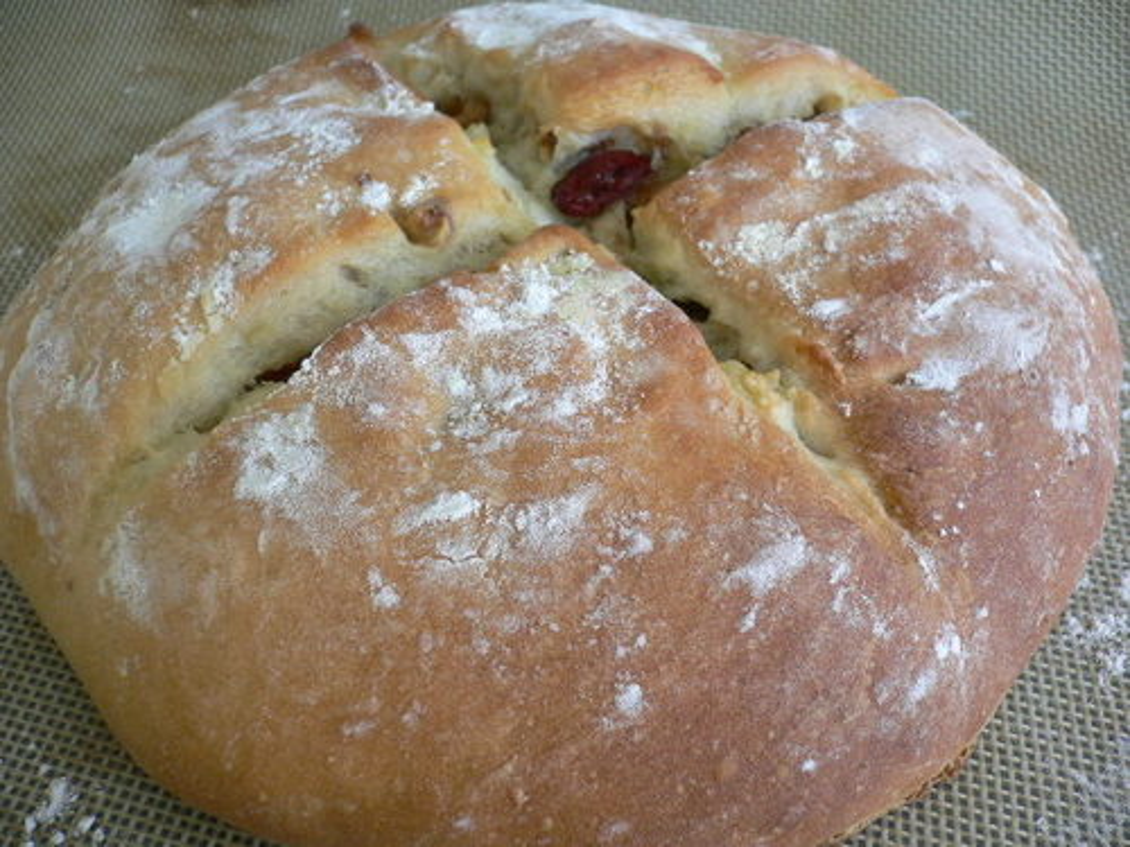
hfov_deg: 52.6
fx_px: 1143
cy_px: 424
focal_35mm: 35
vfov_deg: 40.7
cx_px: 565
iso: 100
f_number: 2.8
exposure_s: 1/50
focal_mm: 5.8
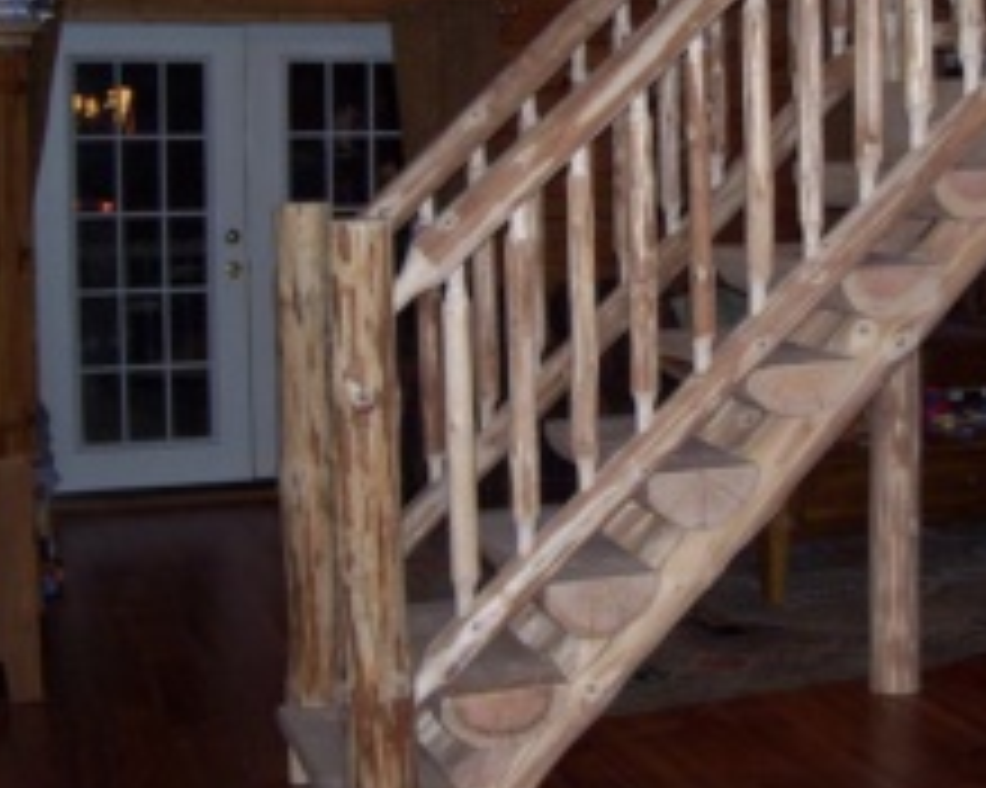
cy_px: 205
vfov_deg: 24.7
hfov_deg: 30.3
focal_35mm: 61
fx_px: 1779
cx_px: 772
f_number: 2.7
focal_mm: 6
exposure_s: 1/60
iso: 200
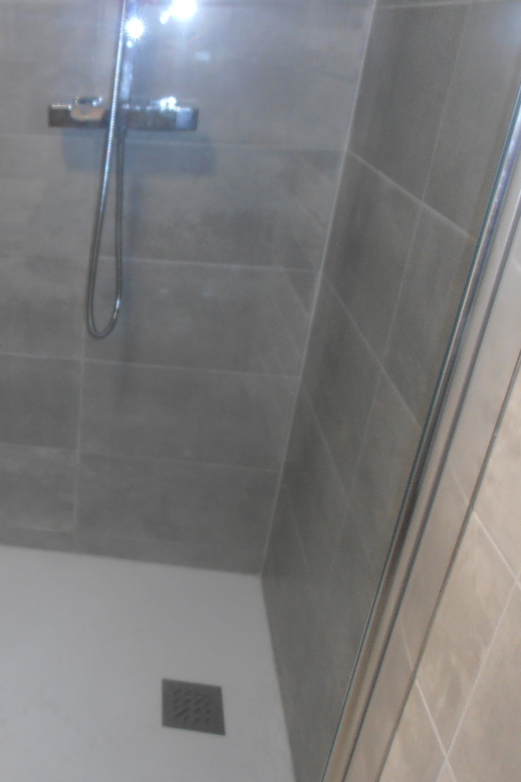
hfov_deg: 35.8
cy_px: 388
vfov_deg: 55.8
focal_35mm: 34
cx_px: 22
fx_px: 738
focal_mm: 4.2
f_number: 3
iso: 125
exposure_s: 1/30
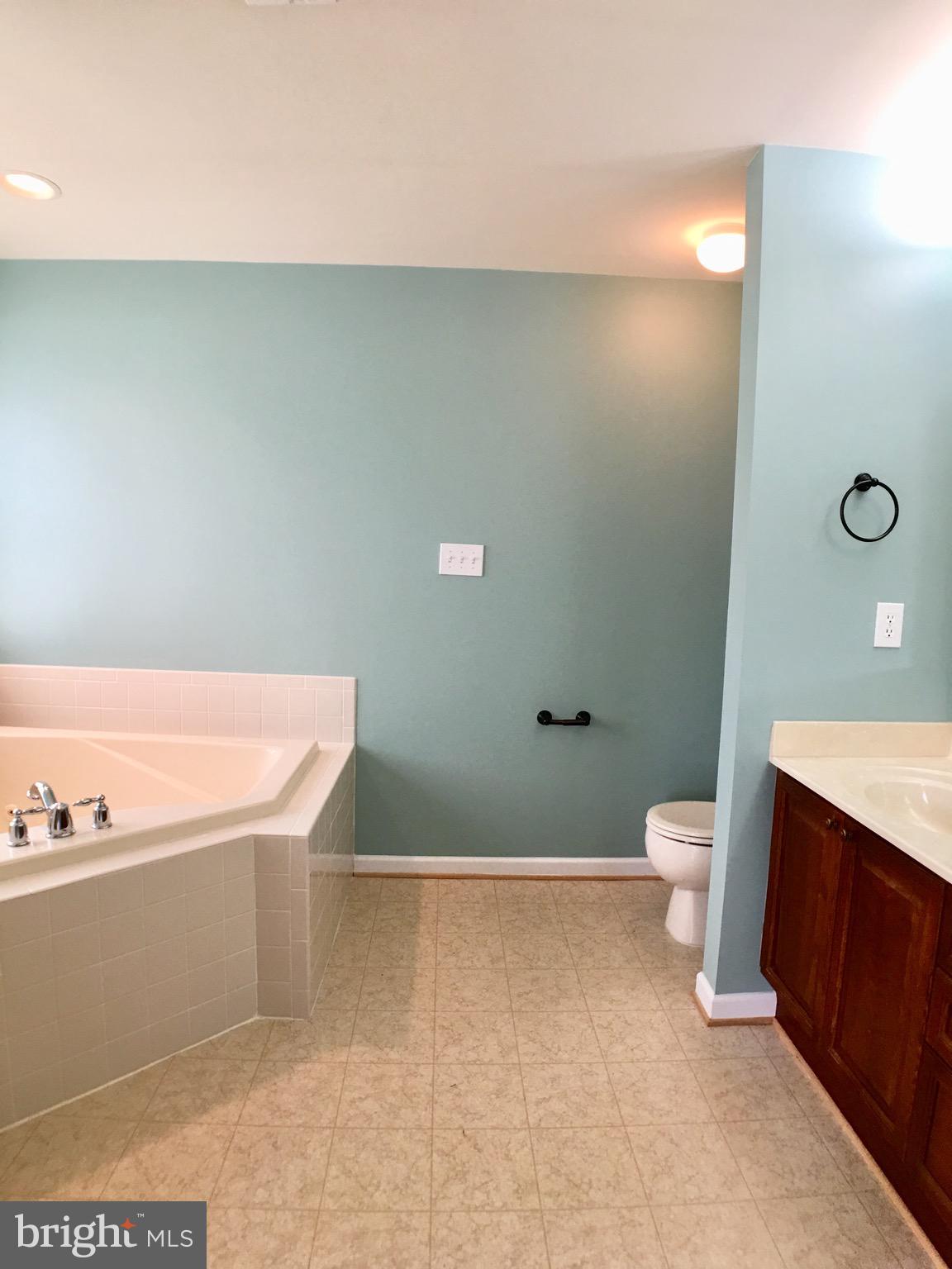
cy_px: 634
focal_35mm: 29
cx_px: 476
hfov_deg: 48.2
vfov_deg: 61.7
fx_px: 1063
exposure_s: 1/30
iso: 32
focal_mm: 4.15
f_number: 2.2
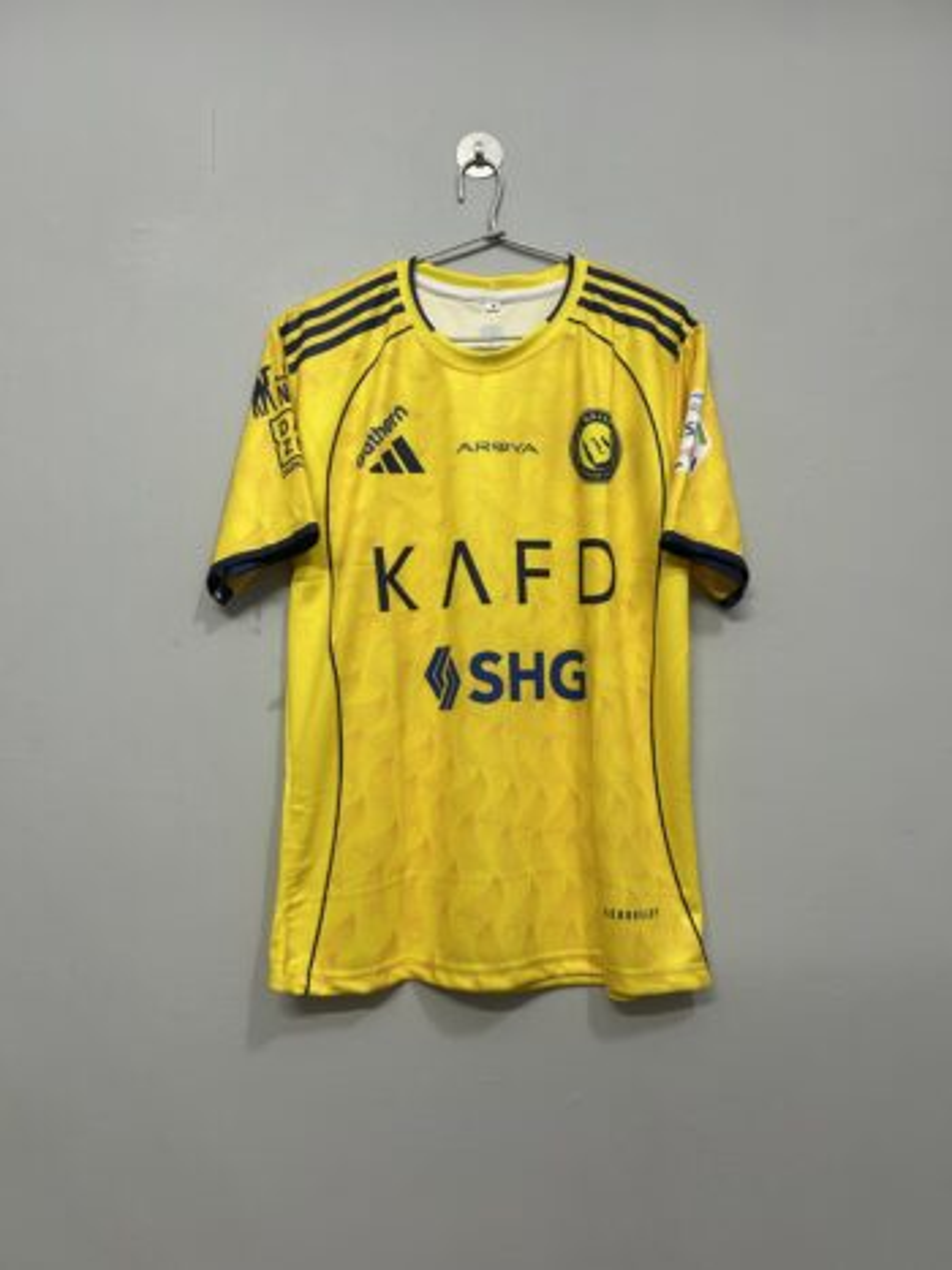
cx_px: 476
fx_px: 954
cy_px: 635
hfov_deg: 53.0
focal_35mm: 26
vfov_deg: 67.3
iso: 100
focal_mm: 5.7
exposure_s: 1/50
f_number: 1.5
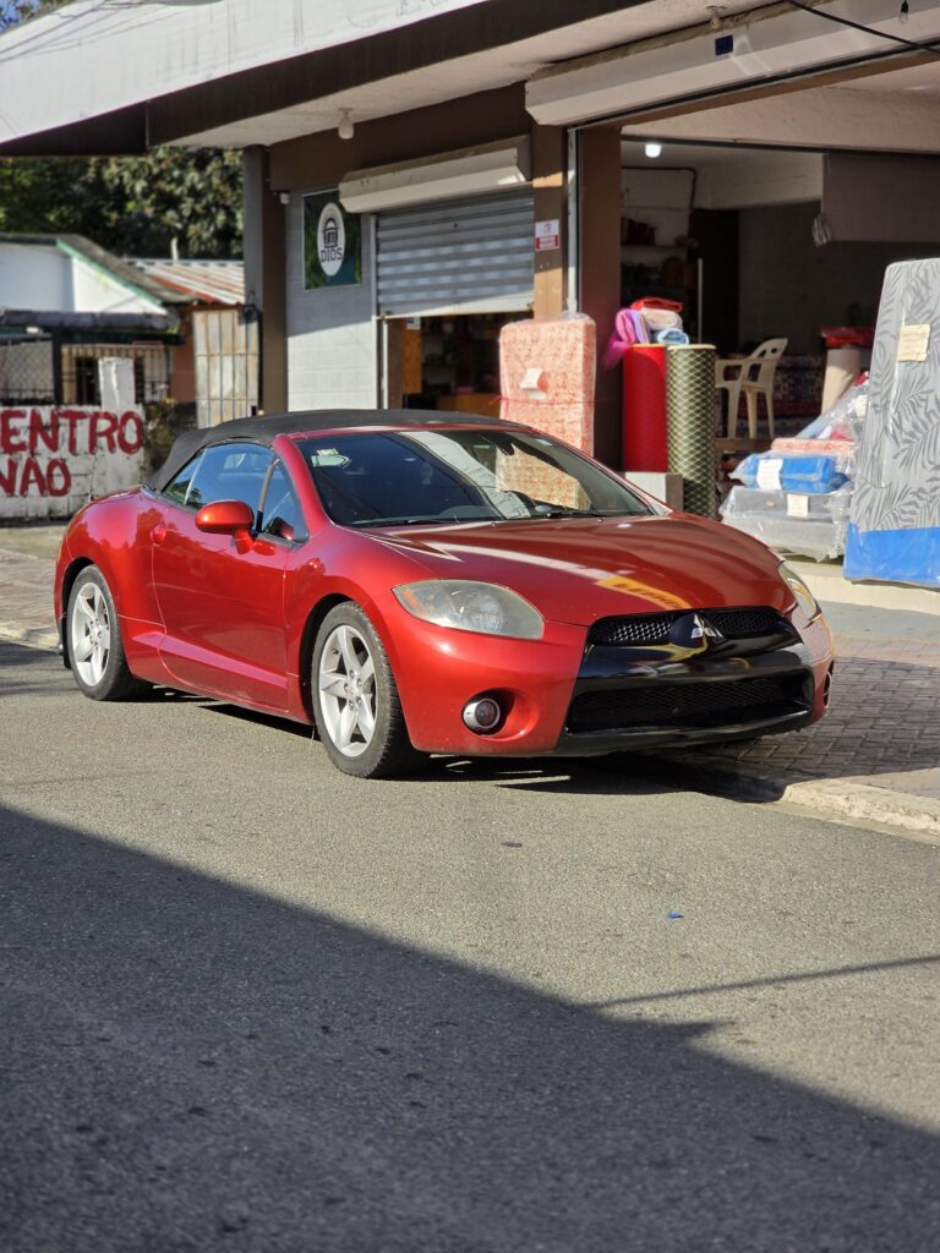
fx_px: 2498
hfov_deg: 21.3
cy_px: 626
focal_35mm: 69
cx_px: 470
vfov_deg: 28.2
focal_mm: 7.9
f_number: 2.4
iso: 50
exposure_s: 1/1623
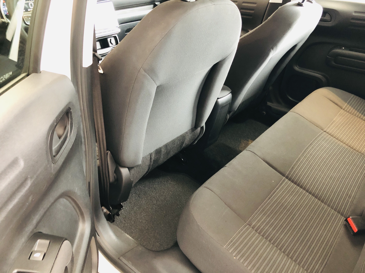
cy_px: 136
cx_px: 182
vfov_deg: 49.7
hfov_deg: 63.4
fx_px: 295
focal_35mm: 28
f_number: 1.8
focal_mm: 3.99
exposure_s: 1/11
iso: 100
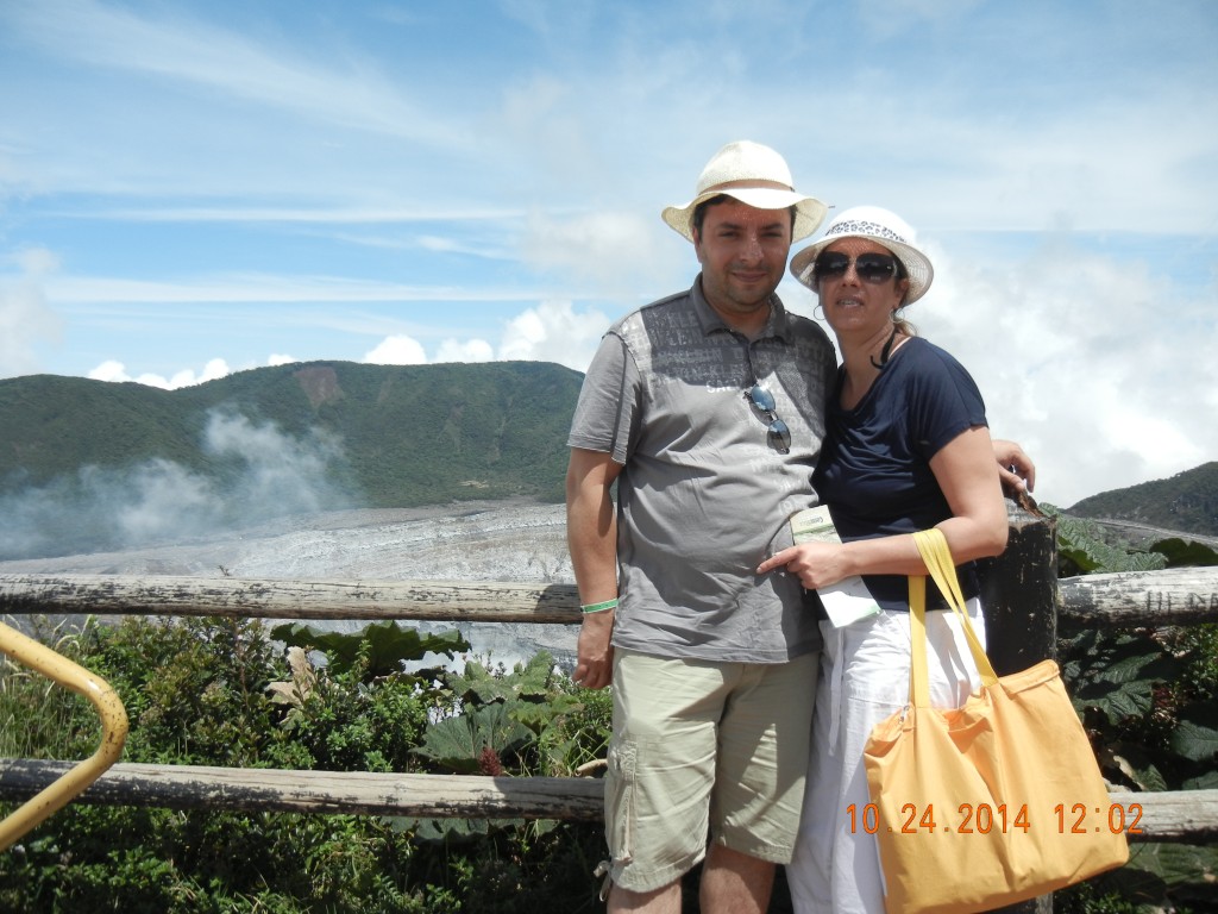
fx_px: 1056
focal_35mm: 30
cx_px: 609
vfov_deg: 46.8
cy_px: 457
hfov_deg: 60.0
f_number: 7
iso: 160
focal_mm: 5.4
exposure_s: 1/414
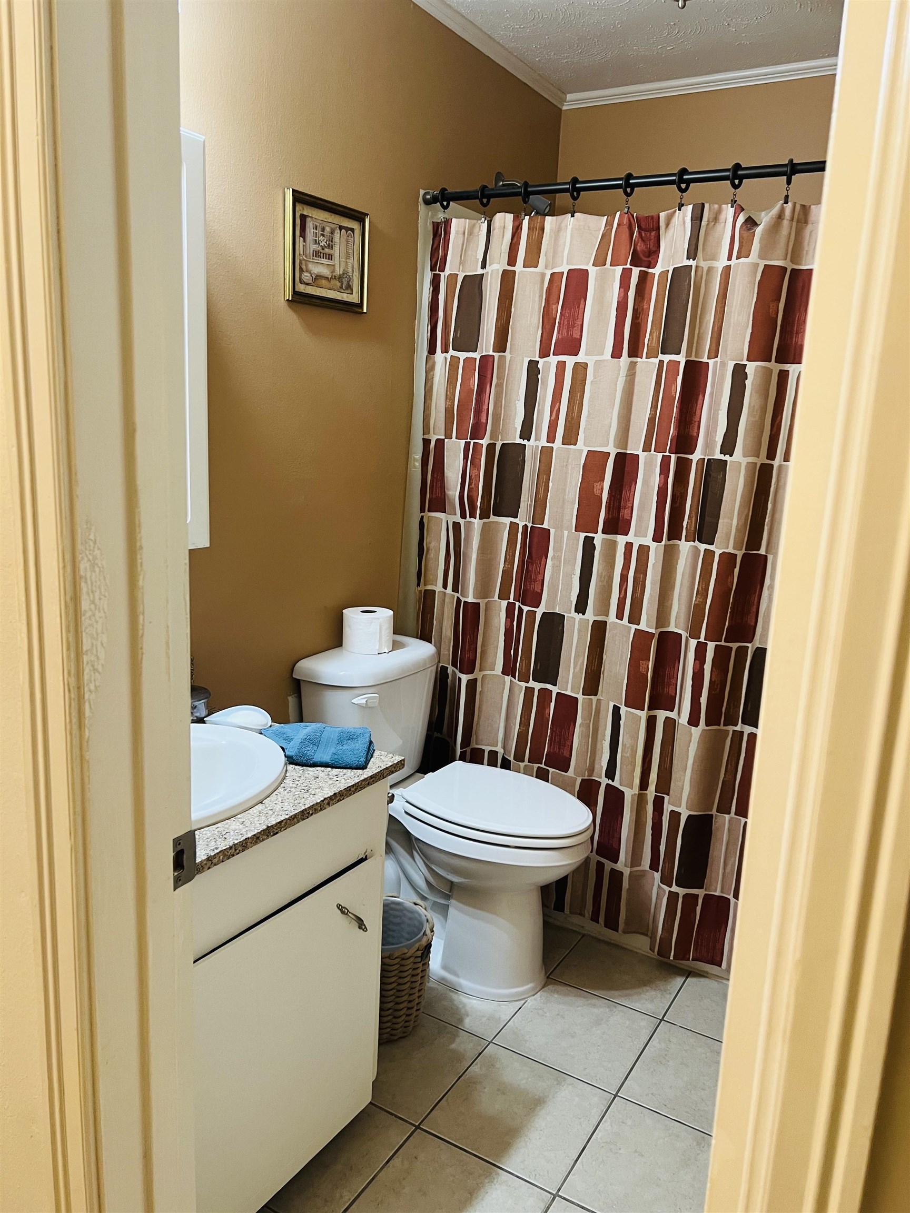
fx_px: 911
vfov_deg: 67.3
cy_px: 606
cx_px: 455
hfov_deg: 53.1
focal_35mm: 26
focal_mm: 5.7
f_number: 1.5
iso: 160
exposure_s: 1/60
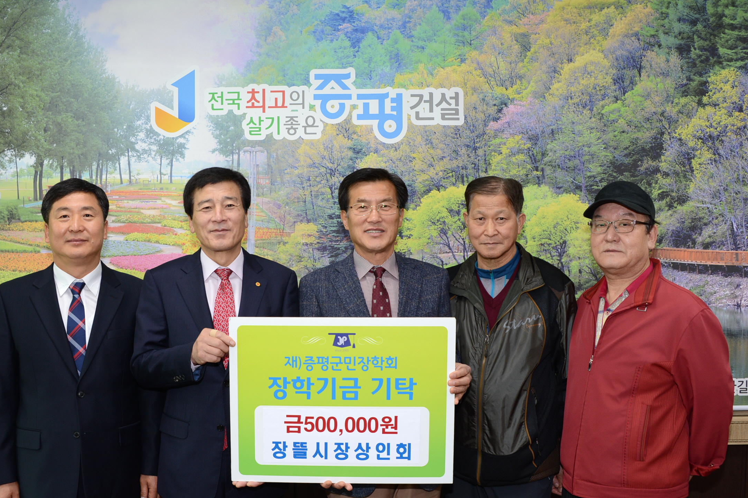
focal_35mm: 32
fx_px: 665
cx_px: 332
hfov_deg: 58.6
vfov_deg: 41.0
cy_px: 283
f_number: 7.1
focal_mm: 28
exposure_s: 1/60
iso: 800
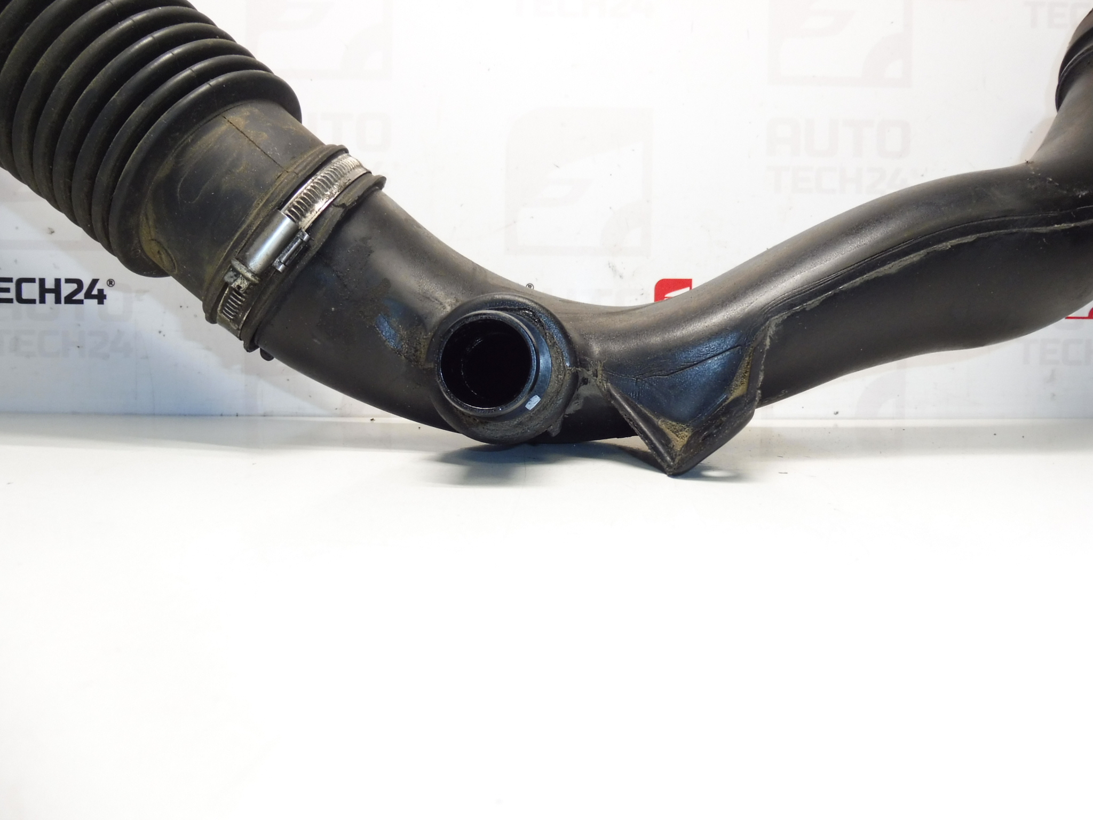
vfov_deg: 56.8
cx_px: 546
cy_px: 410
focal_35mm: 24
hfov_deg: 71.6
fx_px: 758
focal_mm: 4.3
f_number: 3.5
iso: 200
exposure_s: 1/60
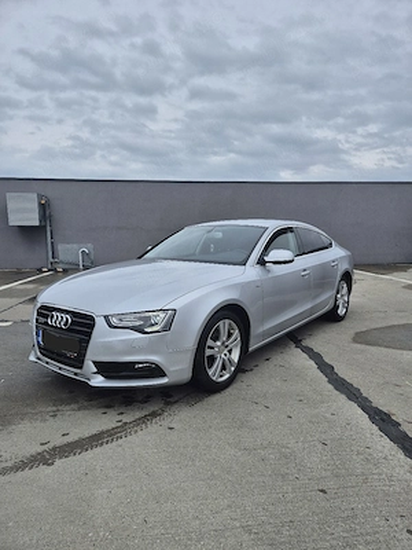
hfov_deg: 58.9
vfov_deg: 73.9
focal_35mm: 23
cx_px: 206
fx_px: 365
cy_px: 275
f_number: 1.8
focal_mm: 5.4
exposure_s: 1/2500
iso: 25
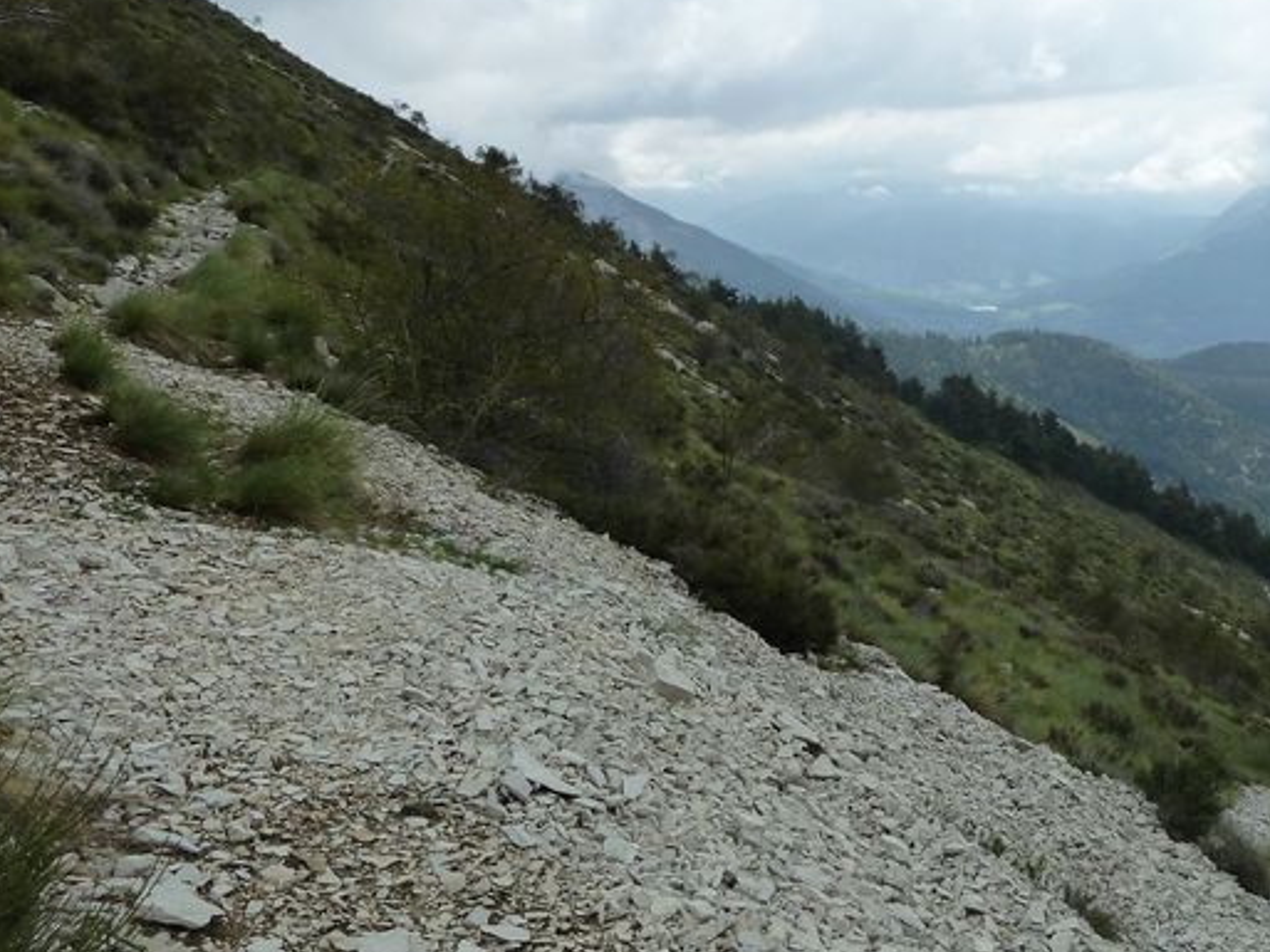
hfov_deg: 46.5
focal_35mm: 39
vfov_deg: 36.8
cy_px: 467
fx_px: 1431
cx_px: 921
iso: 125
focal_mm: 4.1
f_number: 5
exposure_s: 1/400
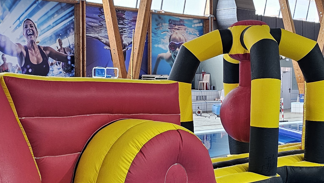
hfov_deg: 32.7
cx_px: 120
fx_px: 550
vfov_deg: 18.8
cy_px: 102
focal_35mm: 64
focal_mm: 6.3
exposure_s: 1/180
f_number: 1.7
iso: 160
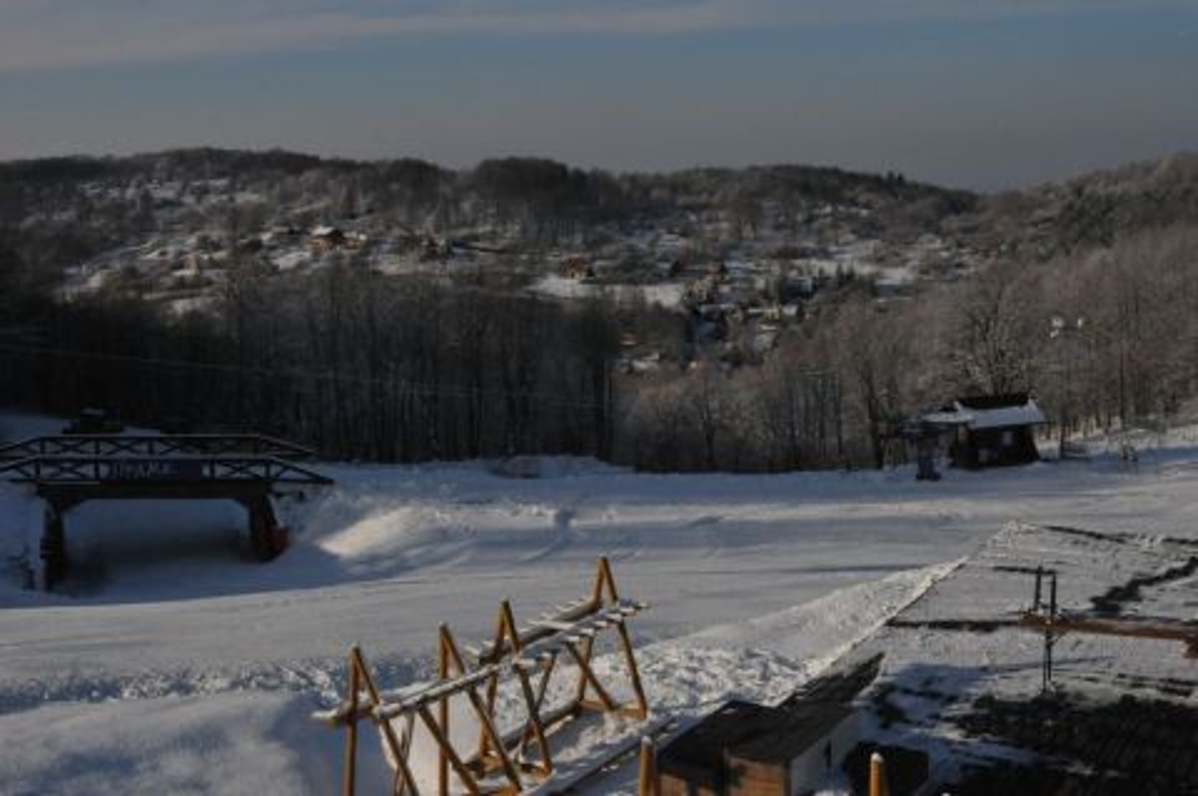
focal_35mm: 42
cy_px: 398
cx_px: 599
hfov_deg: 46.4
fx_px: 1396
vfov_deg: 31.8
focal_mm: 28
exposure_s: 1/1000
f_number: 22
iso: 1000
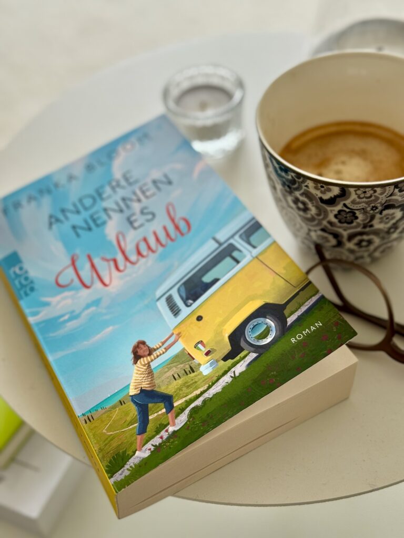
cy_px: 269
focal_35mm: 48
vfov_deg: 39.7
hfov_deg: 30.3
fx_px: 747
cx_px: 202
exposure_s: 1/96
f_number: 1.78
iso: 100
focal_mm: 6.76
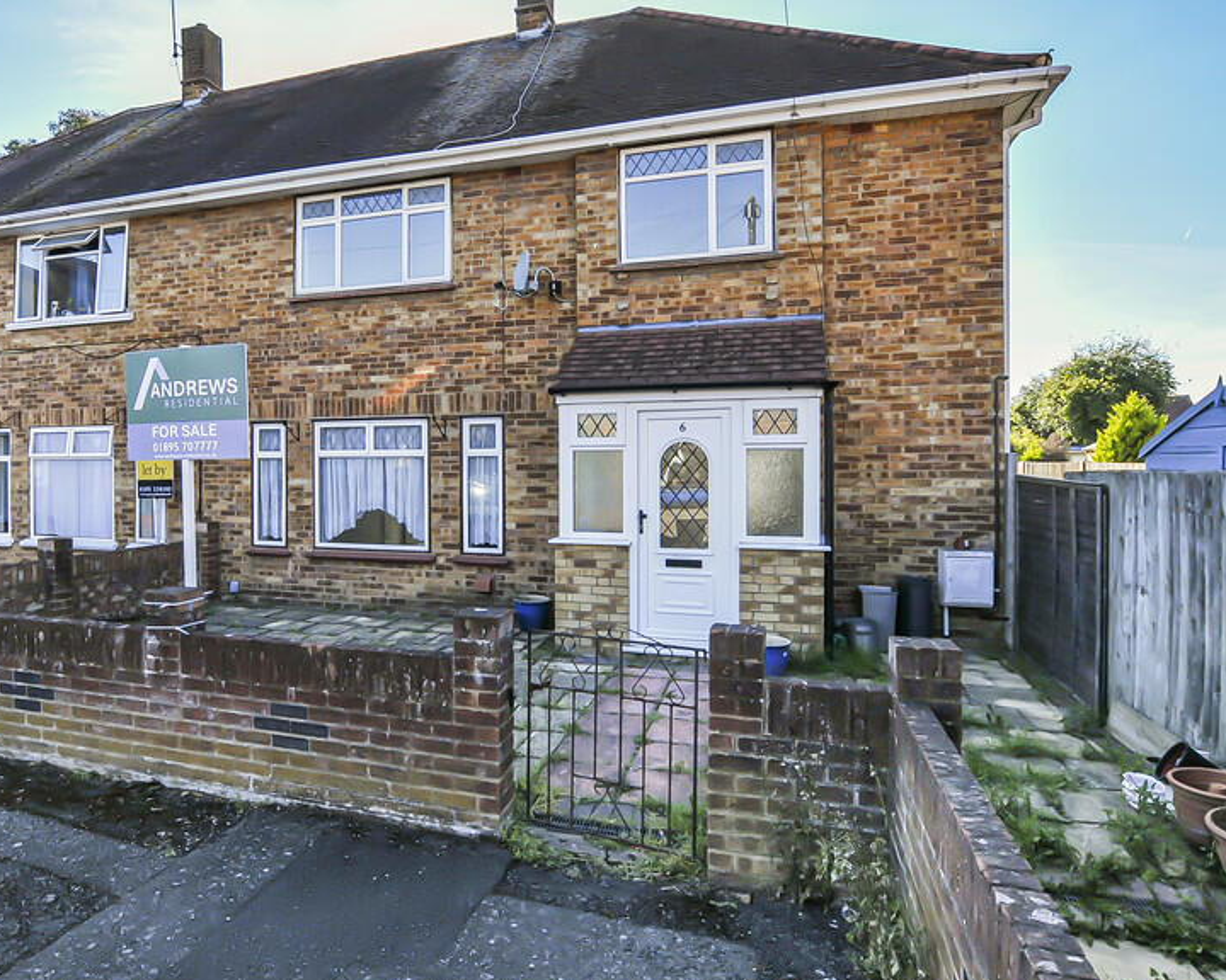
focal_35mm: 20
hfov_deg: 79.5
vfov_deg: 67.9
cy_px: 441
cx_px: 494
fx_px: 726
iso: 280
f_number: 5.6
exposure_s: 1/500
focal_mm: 10
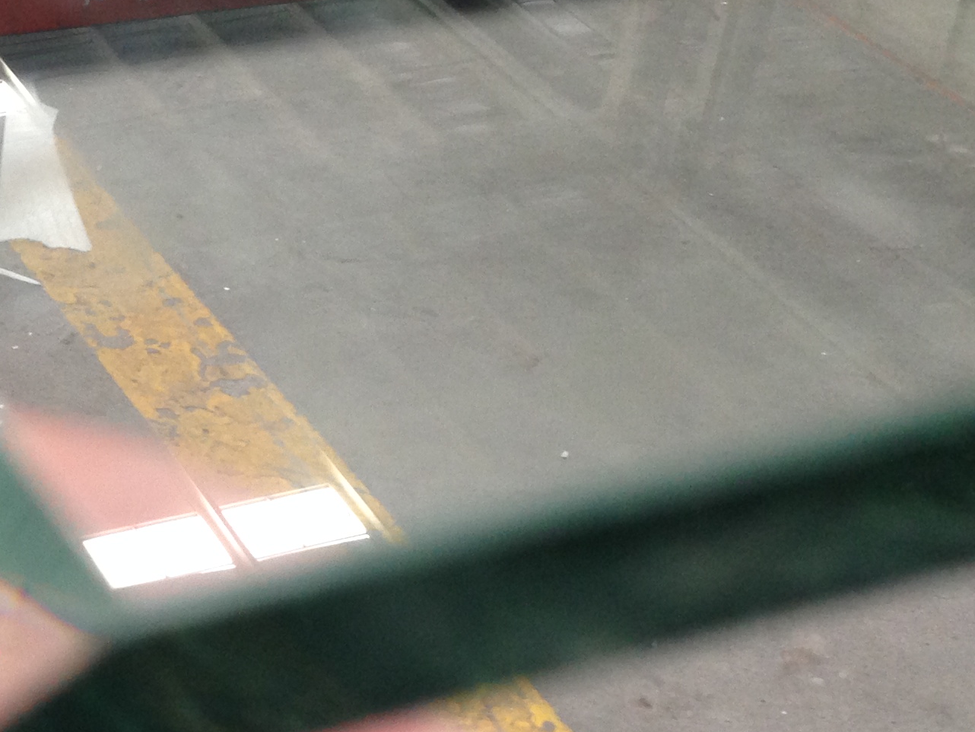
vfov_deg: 17.3
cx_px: -6
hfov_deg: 22.4
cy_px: 648
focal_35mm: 84
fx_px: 2366
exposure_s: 1/20
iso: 100
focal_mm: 4.12
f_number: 2.4
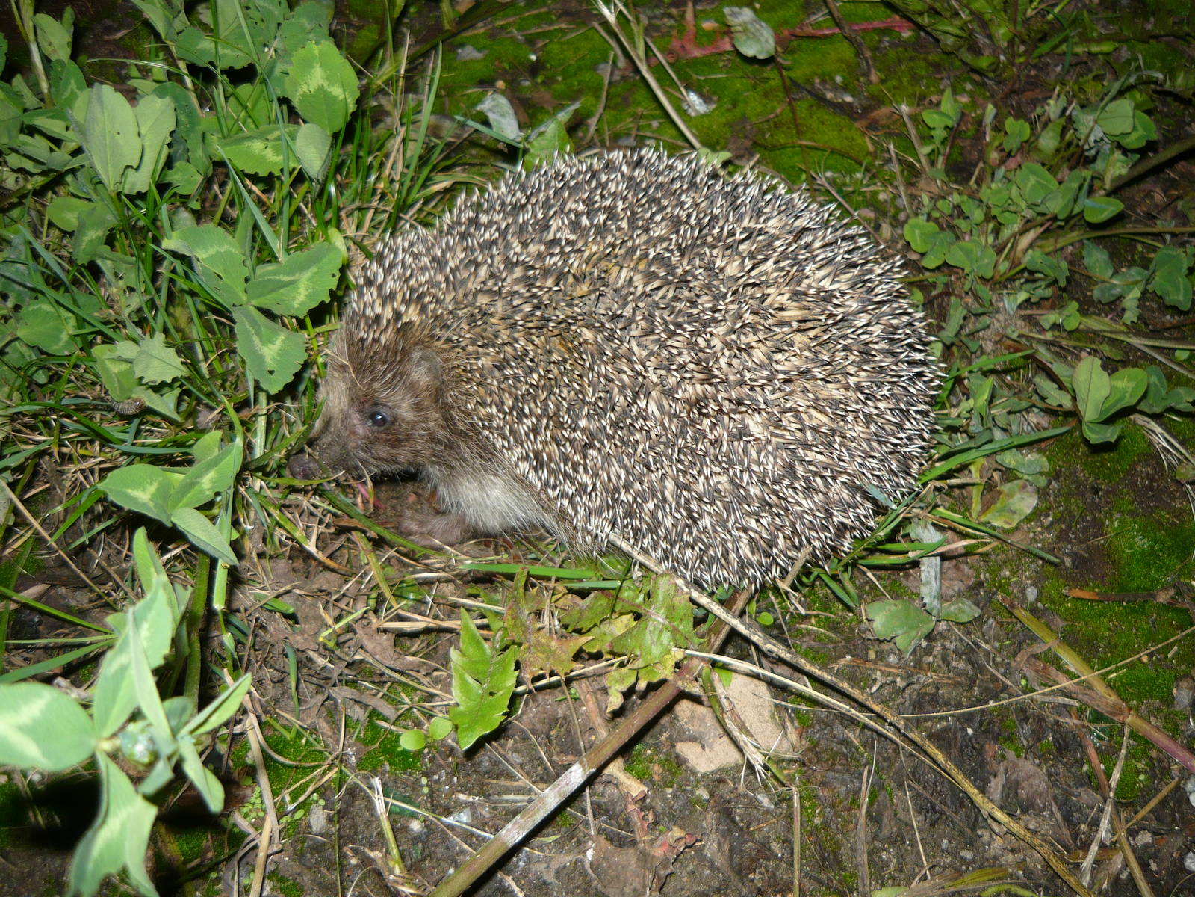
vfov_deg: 42.9
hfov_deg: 55.4
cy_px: 448
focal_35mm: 33
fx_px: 1139
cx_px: 598
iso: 100
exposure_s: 1/30
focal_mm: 5.5
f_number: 2.8
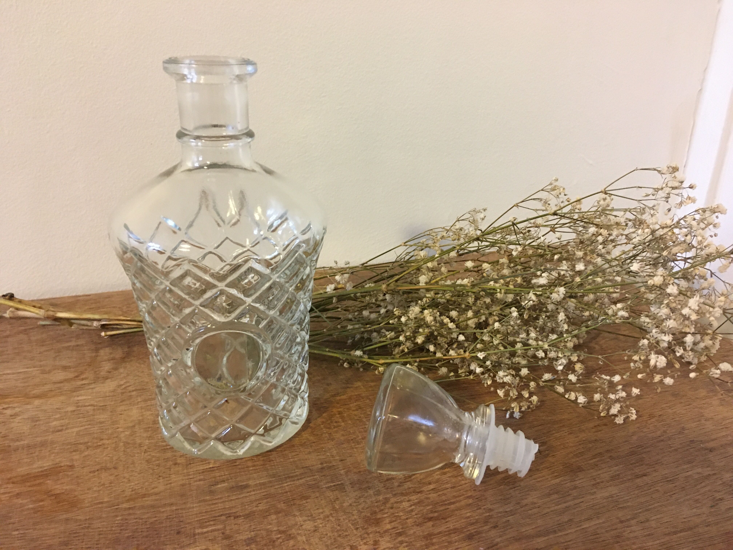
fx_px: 614
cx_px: 366
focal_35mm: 29
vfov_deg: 48.2
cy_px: 275
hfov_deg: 61.7
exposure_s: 1/17
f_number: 2.2
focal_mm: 4.15
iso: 250
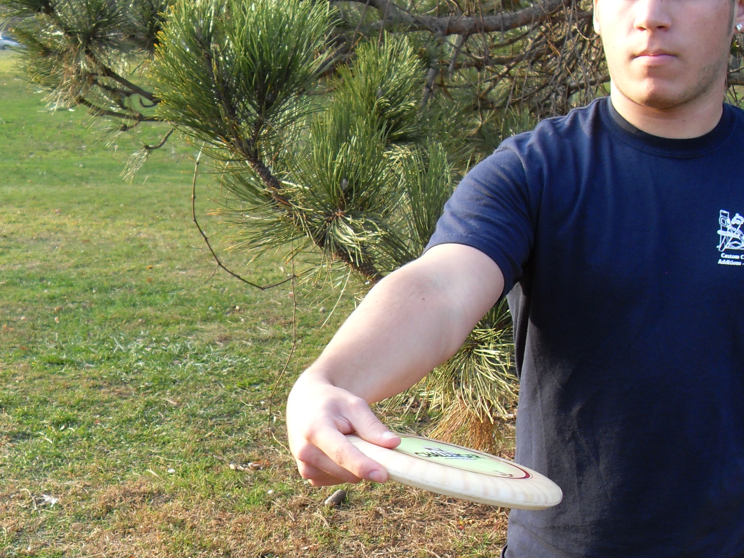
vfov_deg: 25.6
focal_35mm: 56
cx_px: 352
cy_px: 454
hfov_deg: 34.3
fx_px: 1204
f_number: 2.8
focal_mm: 6.3
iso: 80
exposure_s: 1/125
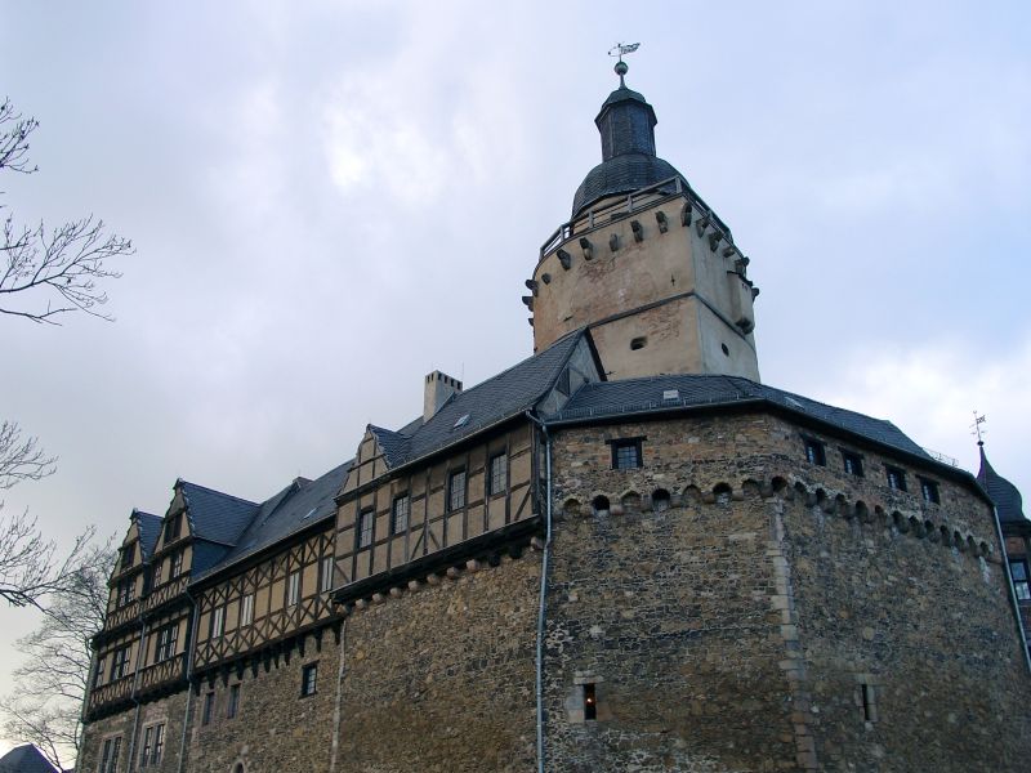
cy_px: 386
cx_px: 516
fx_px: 1013
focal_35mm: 34
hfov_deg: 54.0
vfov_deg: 41.8
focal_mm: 7.13
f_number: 4
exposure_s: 1/103
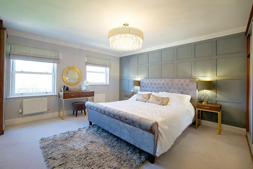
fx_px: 105
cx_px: 126
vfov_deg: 77.3
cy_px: 84
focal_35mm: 15
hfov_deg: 100.4
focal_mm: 10
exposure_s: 1/160
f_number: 4
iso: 800
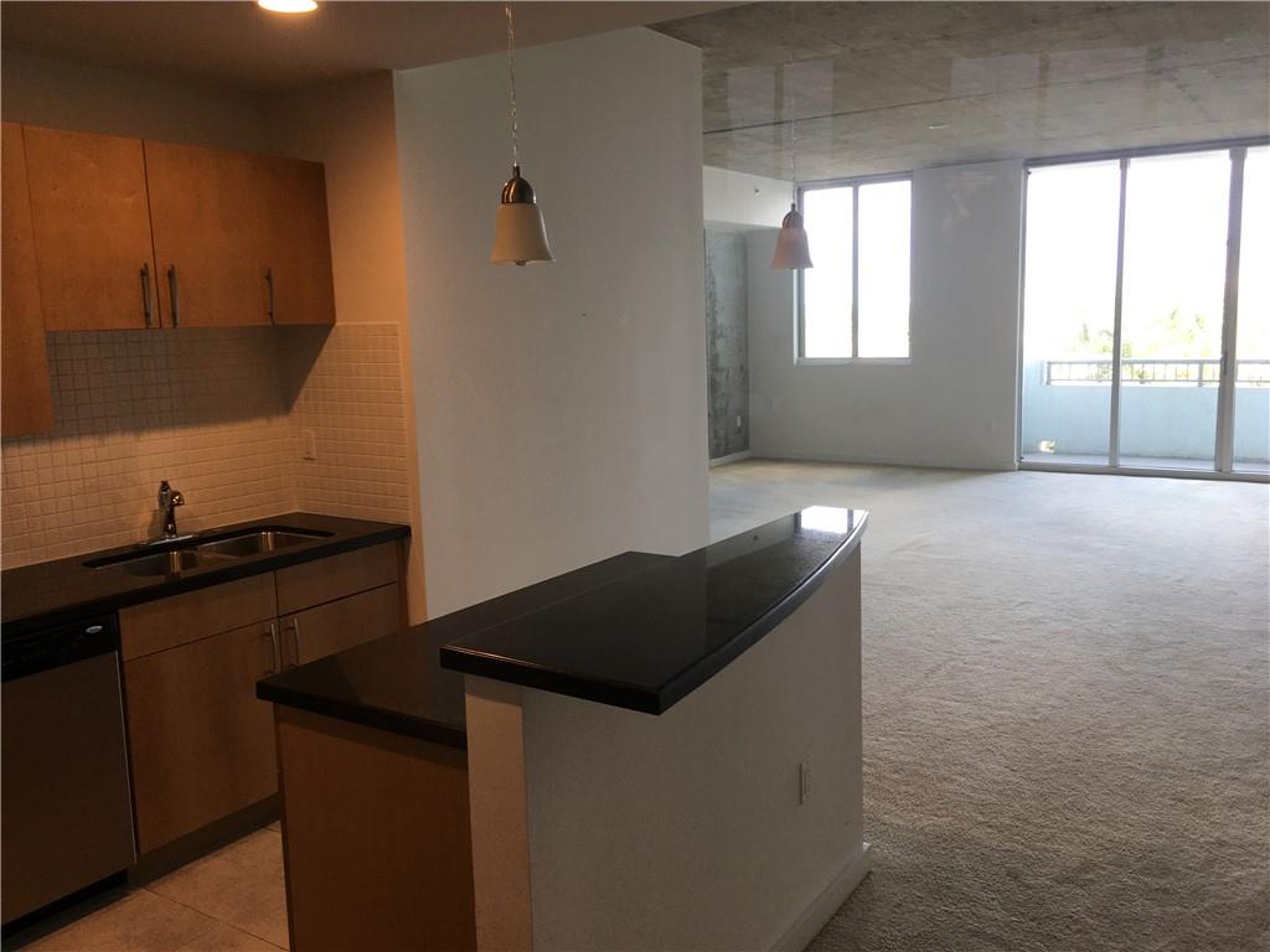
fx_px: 1064
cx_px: 635
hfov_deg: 61.7
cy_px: 476
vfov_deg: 48.2
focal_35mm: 29
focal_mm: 4.15
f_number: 2.2
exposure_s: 1/40
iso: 25
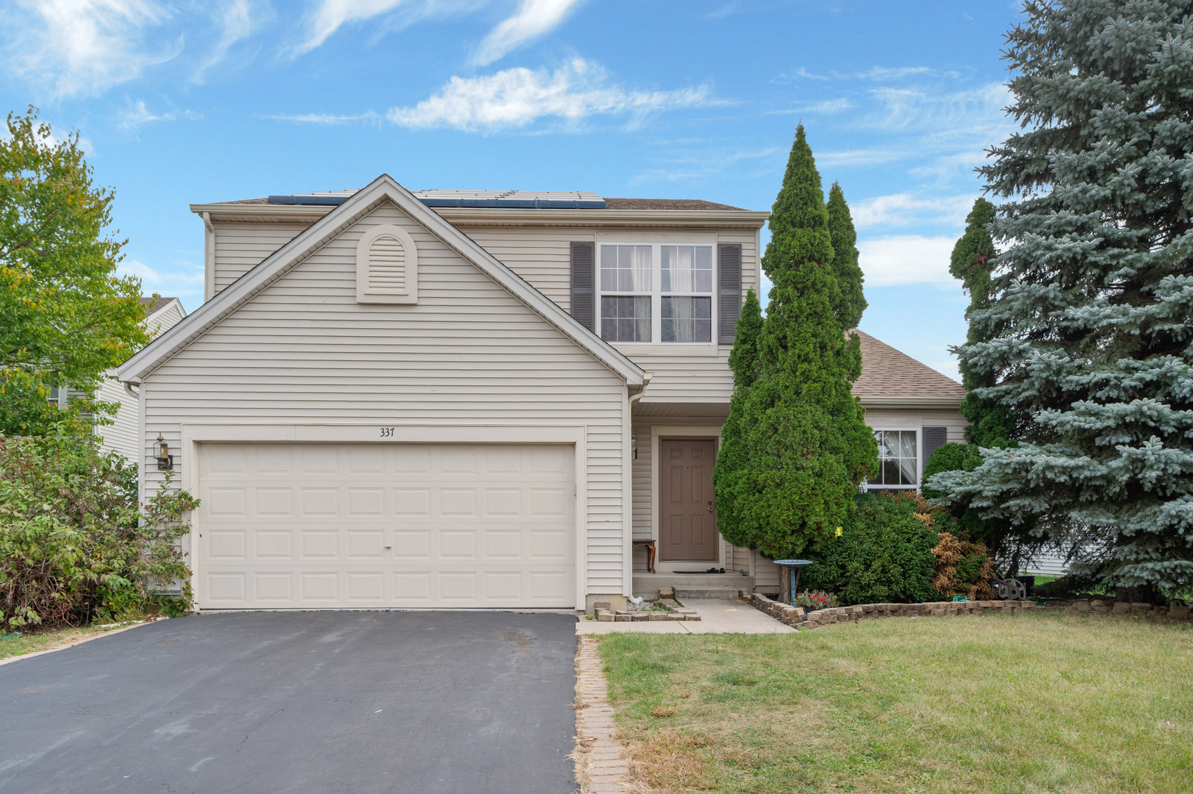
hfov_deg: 82.6
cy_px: 397
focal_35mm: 20
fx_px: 679
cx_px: 596
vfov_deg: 60.6
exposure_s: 1/125
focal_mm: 20.5
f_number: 10
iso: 400
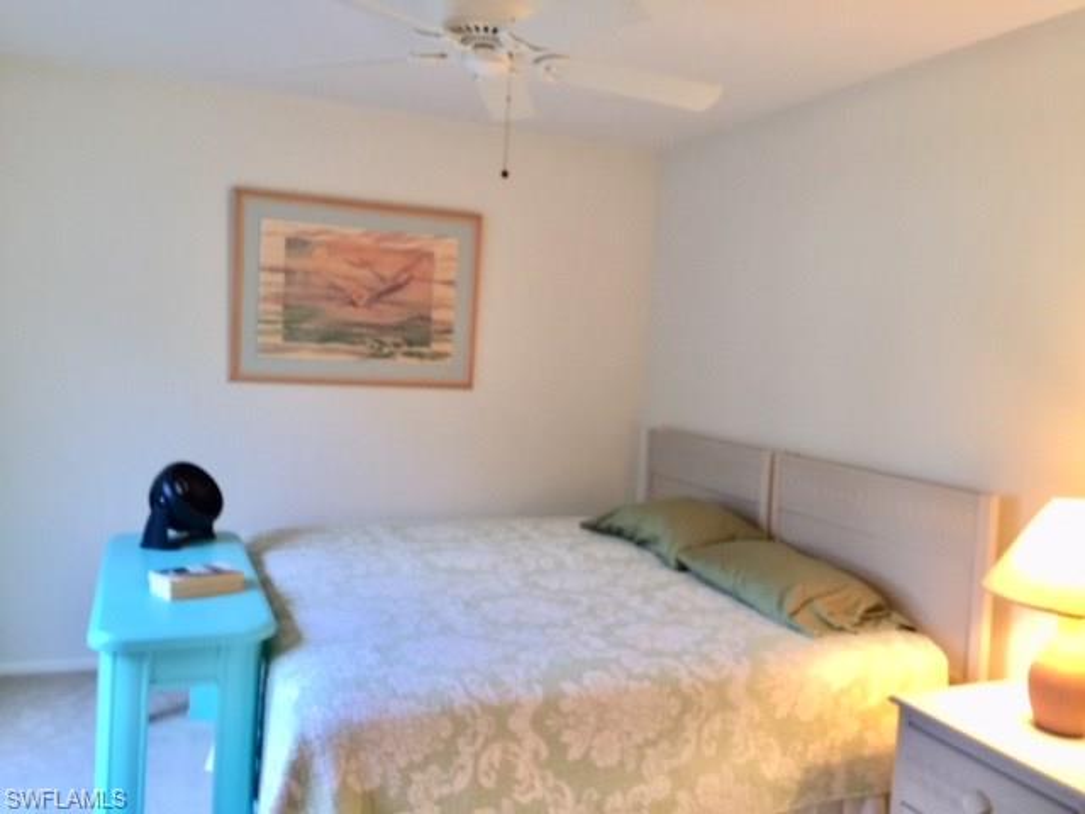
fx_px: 909
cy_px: 407
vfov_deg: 48.2
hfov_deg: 61.7
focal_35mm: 29
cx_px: 542
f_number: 2.2
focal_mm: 4.15
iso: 80
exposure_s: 1/15
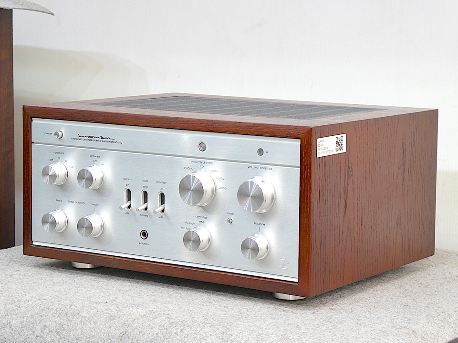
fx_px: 1297
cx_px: 229
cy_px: 172
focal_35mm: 98
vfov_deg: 15.1
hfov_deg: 20.0
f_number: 5
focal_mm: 17.5
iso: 200
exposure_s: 1/13
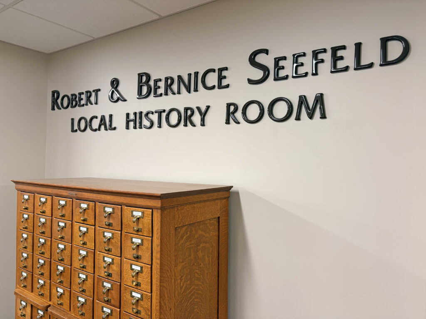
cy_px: 160
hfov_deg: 67.3
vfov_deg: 53.1
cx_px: 213
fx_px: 320
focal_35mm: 26
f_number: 1.6
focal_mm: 5.96
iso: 125
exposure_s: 1/50
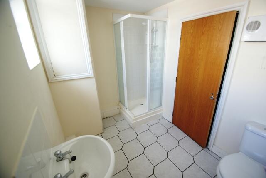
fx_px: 111
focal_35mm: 15
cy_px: 89
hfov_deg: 100.3
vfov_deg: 77.4
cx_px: 133
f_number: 3.5
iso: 200
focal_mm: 10
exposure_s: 1/30
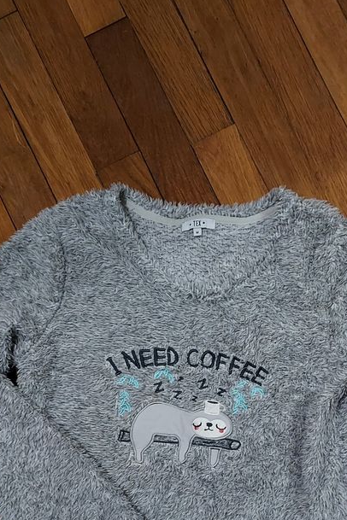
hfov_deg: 32.3
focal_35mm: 41
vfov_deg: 44.9
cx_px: 240
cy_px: 423
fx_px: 593
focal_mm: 4.6
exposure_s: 1/30
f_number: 1.8
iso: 500
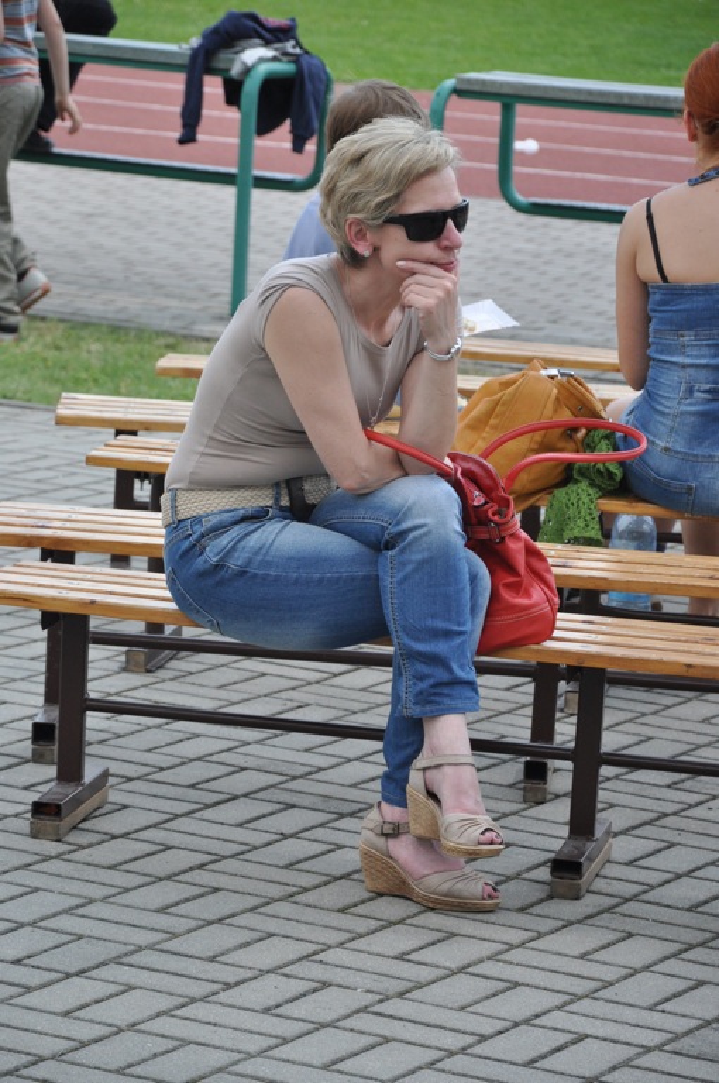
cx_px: 360
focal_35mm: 158
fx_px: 4731
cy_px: 542
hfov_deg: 8.7
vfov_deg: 13.1
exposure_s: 1/1600
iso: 640
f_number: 5.6
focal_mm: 105
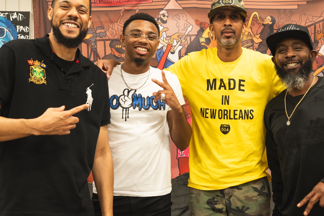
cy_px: 115
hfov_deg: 34.5
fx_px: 522
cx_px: 179
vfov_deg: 23.3
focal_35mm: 58
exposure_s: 1/200
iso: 2000
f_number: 5
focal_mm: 44
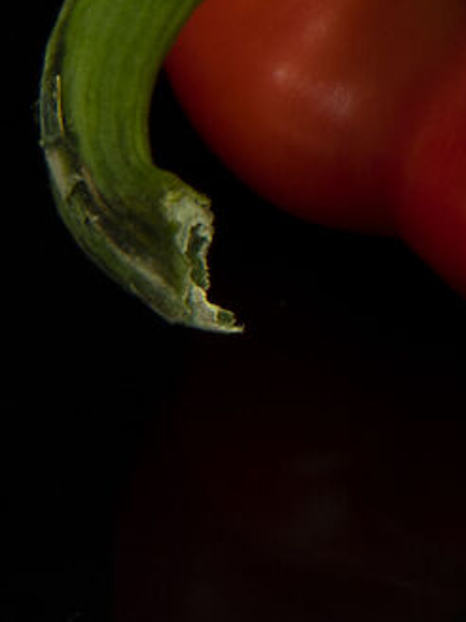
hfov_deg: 2.6
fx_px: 9854
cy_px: -295
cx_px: 1728
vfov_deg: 3.6
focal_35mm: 549
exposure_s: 20
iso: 100
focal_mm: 78
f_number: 22
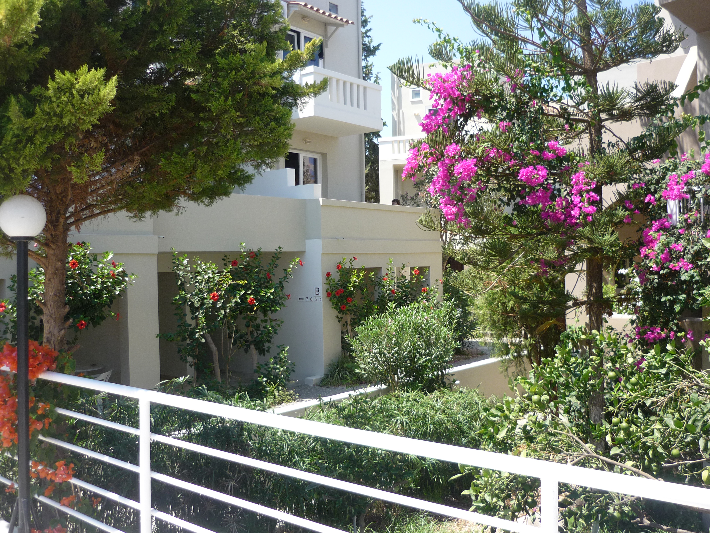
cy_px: 266
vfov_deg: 42.9
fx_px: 677
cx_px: 355
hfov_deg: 55.4
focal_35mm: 33
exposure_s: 1/500
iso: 100
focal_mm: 5.5
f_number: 2.8
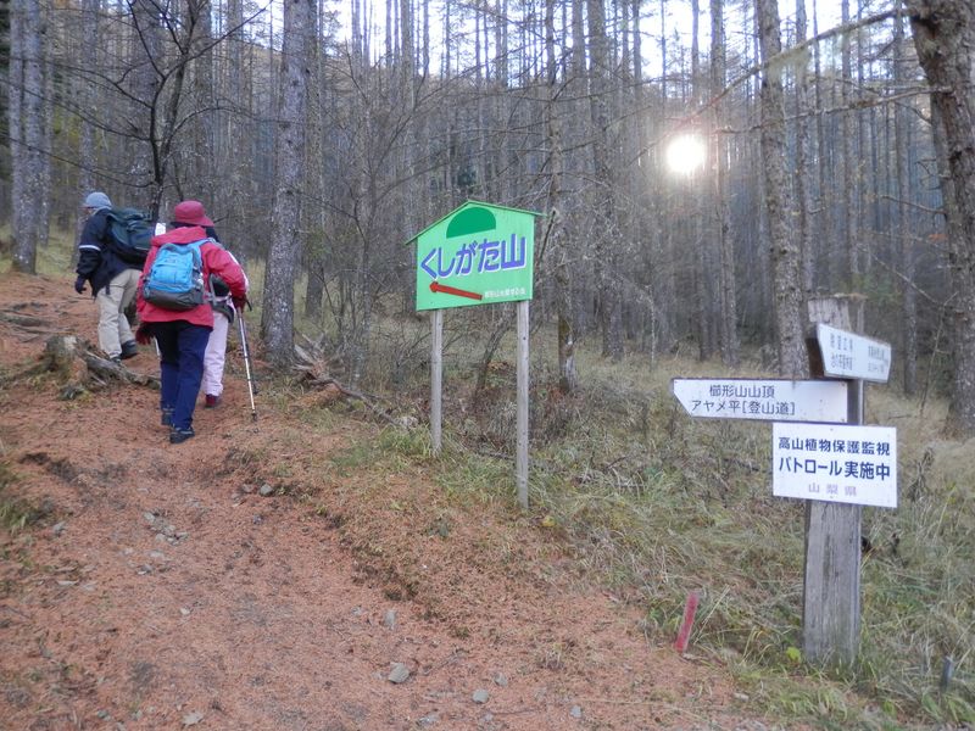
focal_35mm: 25
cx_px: 488
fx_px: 704
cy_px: 366
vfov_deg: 54.9
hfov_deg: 69.4
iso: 100
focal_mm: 4.5
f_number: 3
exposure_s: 1/30
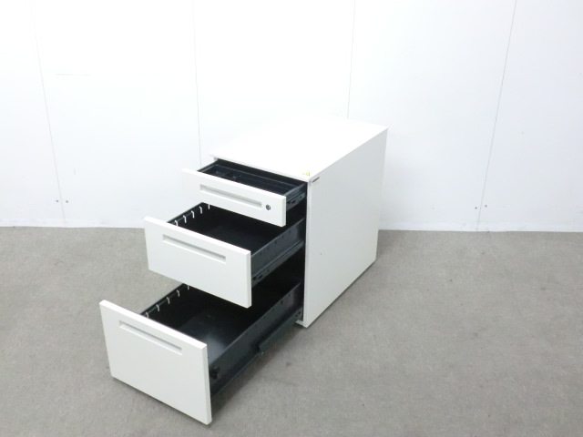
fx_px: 640
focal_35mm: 38
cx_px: 292
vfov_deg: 37.7
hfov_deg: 49.0
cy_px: 218
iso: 800
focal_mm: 6.9
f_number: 3.9
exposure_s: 1/40
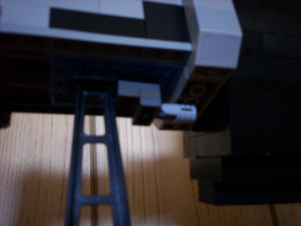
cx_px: 150
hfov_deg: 51.4
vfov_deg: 39.7
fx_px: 313
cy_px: 113
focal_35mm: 36
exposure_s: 1/2.83
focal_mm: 6
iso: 200
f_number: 4.5
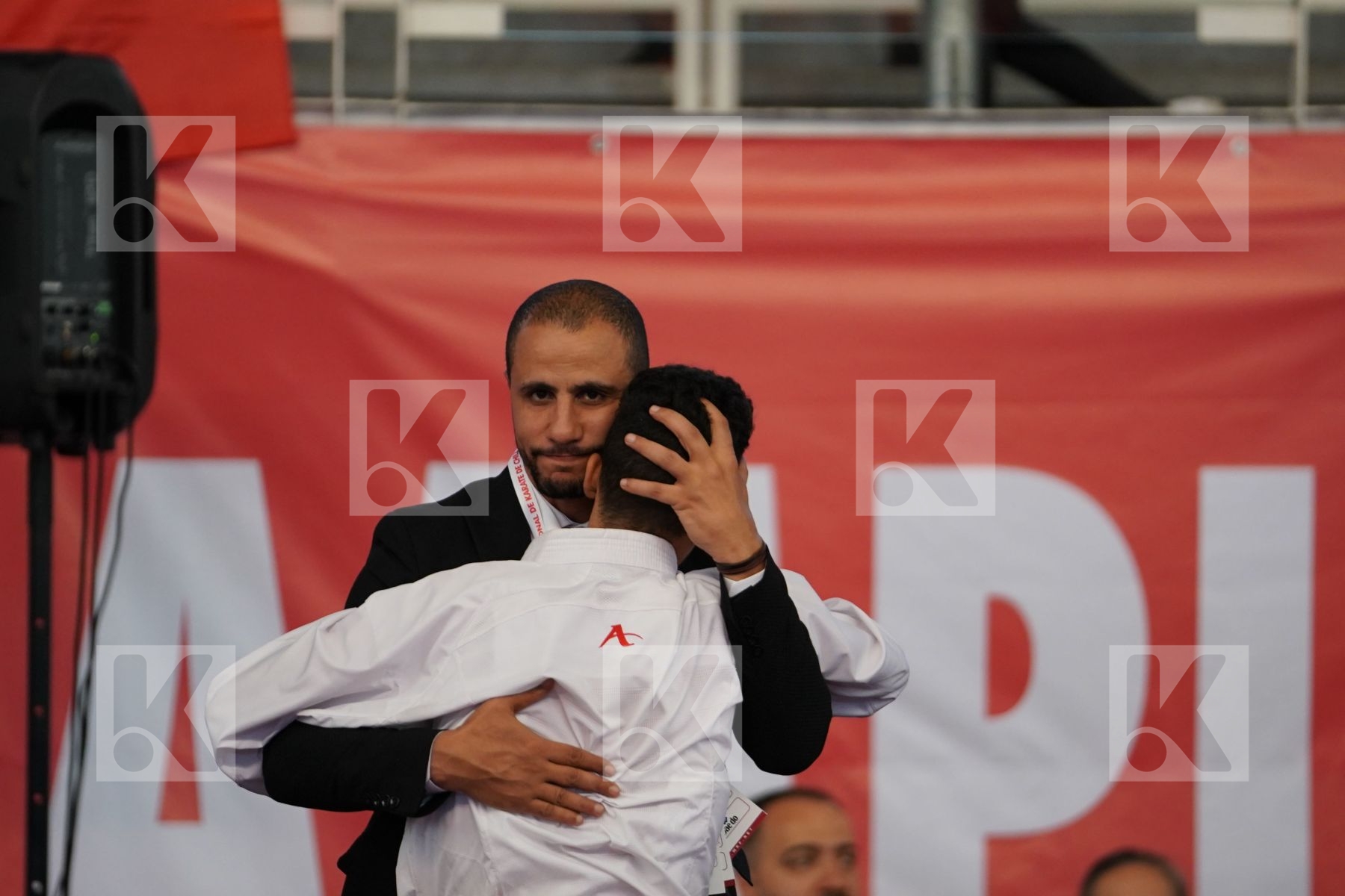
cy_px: 448
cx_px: 672
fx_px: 11207
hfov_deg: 6.9
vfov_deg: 4.6
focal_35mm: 300
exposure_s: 1/1000
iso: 1600
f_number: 2.8
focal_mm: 200
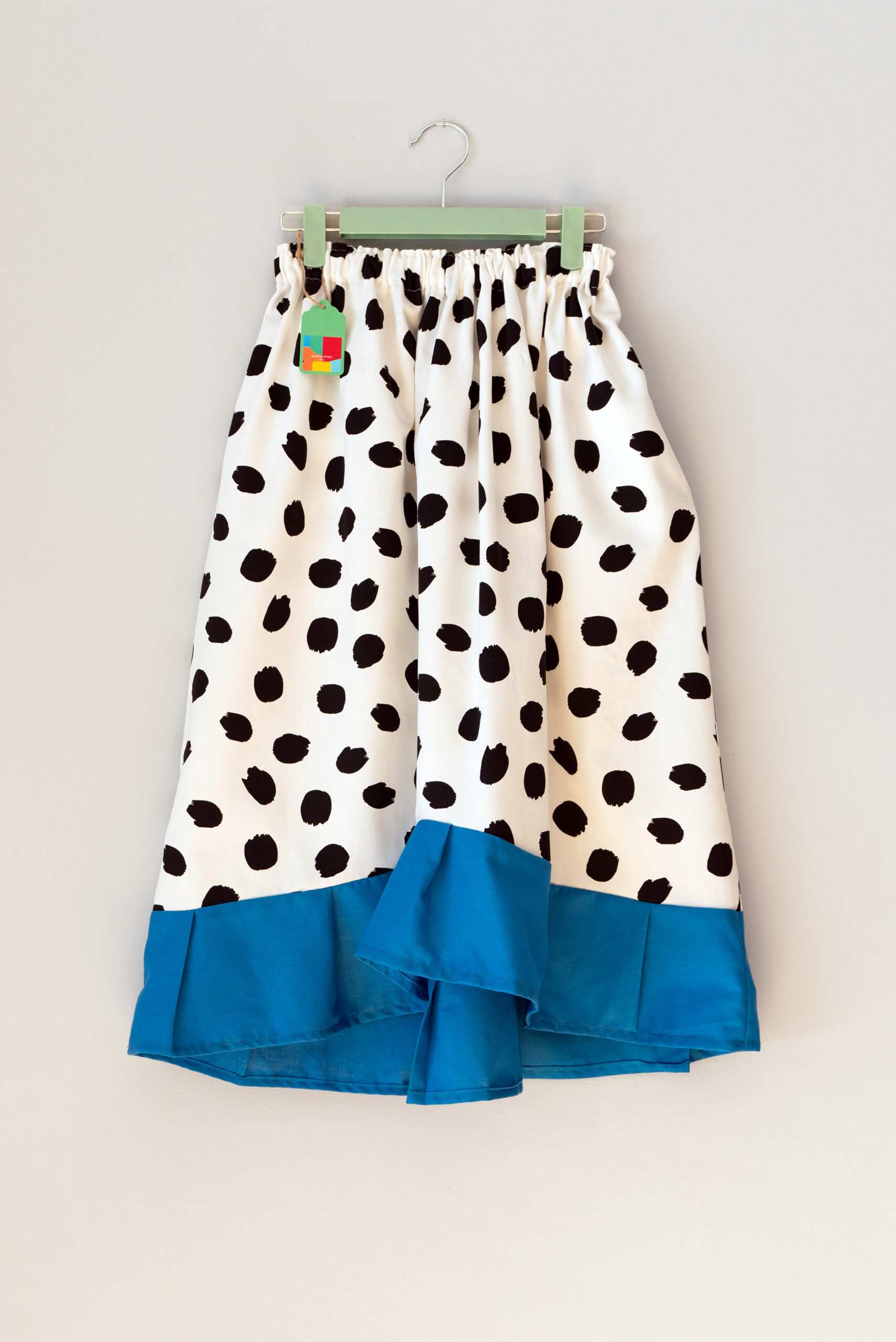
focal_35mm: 42
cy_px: 671
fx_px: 1567
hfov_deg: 31.9
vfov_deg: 46.4
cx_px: 448
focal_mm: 28
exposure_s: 1/160
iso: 125
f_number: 4
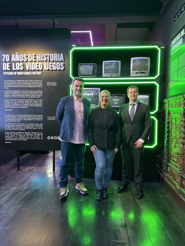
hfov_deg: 56.8
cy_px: 123
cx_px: 92
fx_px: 171
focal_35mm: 24
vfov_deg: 71.6
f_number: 1.78
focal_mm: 6.86
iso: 400
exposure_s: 1/59
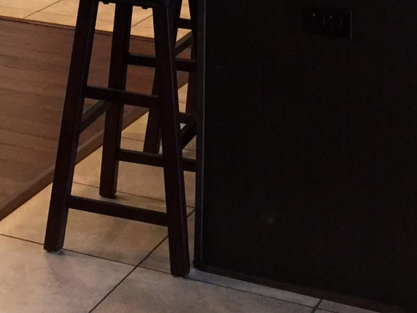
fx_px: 1398
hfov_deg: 16.4
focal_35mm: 116
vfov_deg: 11.9
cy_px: -231
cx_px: -55
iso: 100
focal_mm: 4.15
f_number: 2.2
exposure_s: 1/15
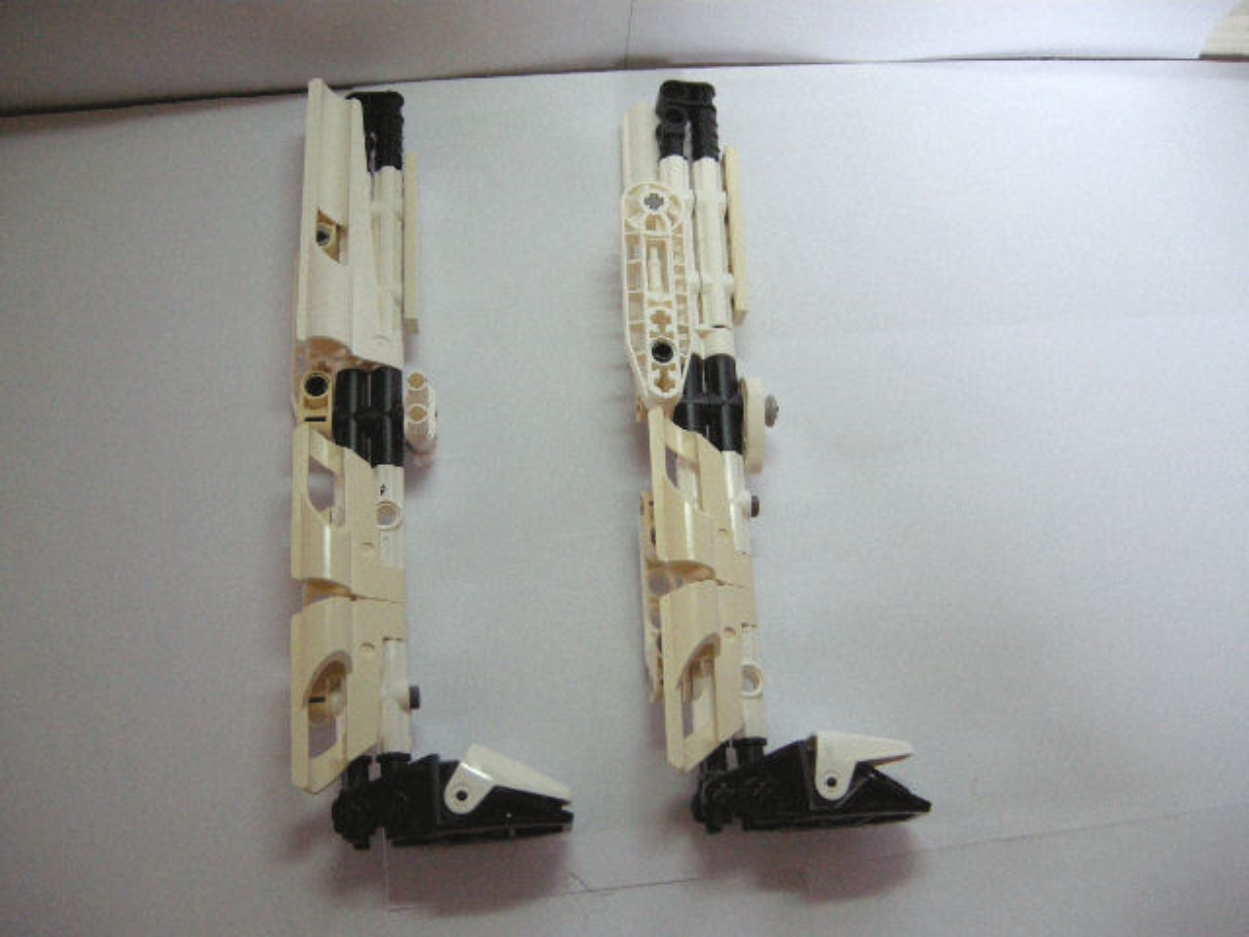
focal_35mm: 35
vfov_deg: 40.7
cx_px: 624
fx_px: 1263
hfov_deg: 52.6
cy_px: 468
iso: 400
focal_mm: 7.5
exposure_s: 1/60.2
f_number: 2.7
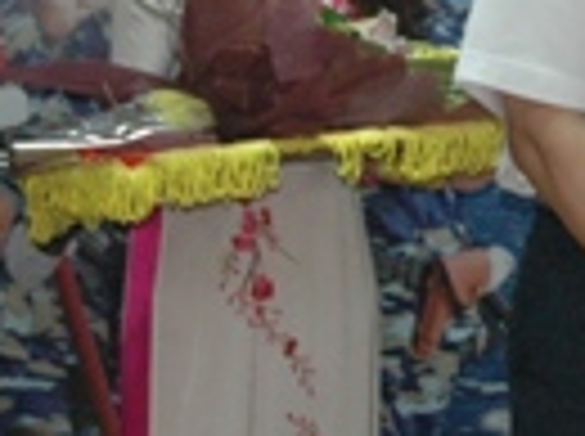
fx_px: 3138
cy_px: 40
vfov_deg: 7.9
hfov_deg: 10.1
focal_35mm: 186
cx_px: 1019
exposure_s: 1/60
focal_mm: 31
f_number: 4.8
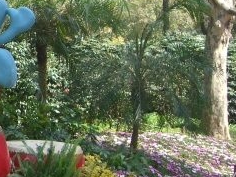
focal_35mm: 108
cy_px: 32
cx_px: -92
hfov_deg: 16.9
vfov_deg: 13.6
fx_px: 736
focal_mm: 7.9
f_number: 2.8
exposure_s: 1/500
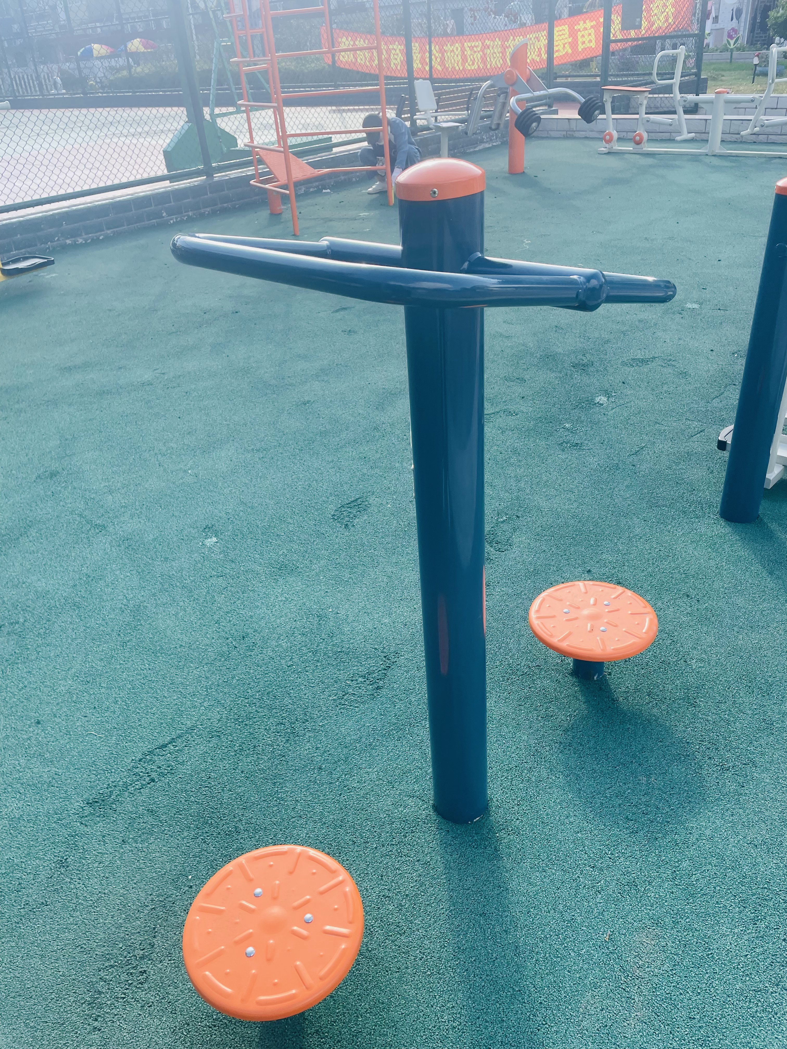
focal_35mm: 26
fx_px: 788
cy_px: 524
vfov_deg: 67.3
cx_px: 394
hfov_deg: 53.1
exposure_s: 1/790
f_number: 1.6
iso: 32
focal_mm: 4.2
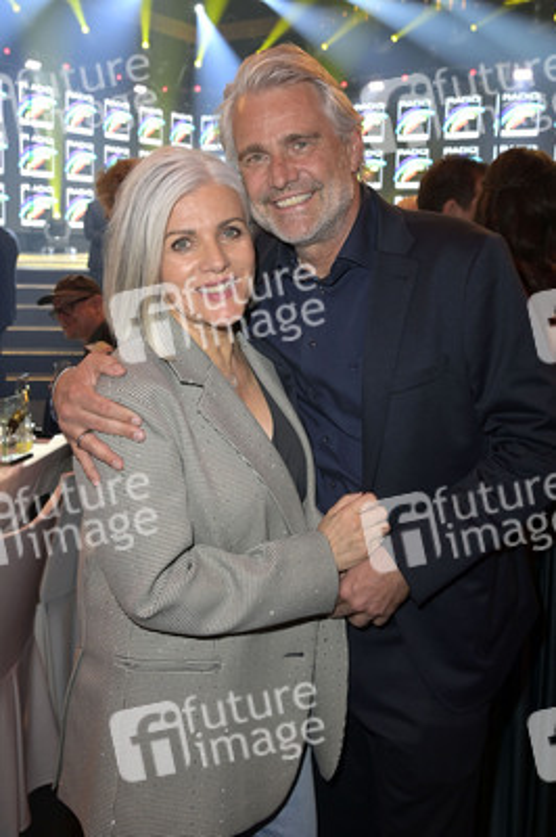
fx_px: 719
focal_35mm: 31
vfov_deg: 60.3
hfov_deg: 42.3
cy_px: 418
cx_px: 278
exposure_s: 1/80
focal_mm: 31
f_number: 5.6
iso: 1600
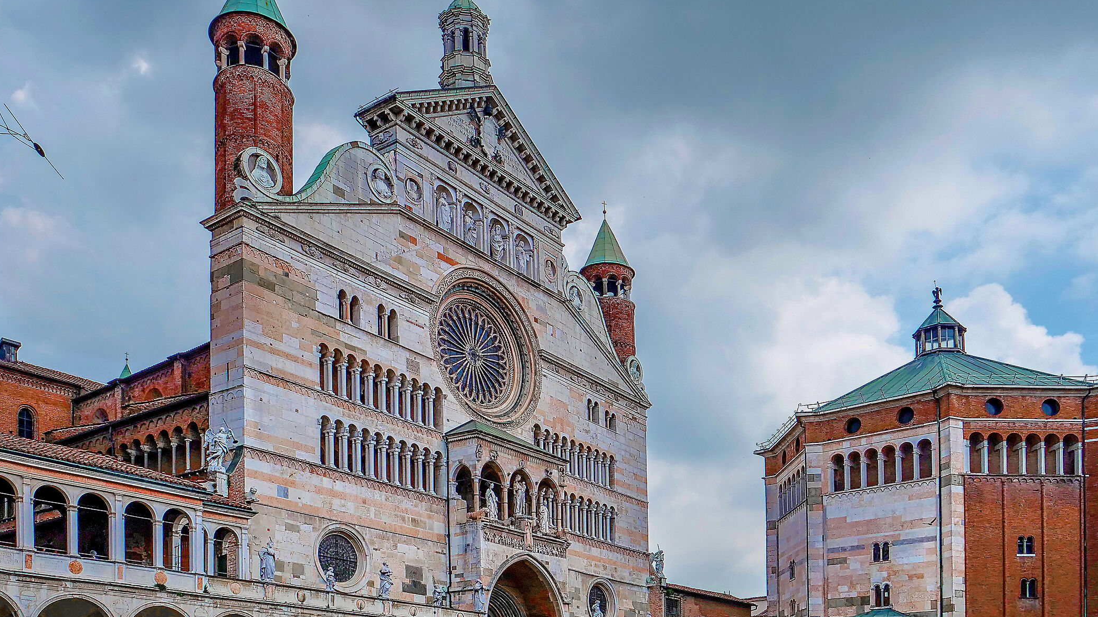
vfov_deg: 38.6
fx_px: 873
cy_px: 394
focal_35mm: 30
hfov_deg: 64.1
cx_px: 490
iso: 200
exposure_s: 1/640
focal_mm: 12
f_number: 7.1
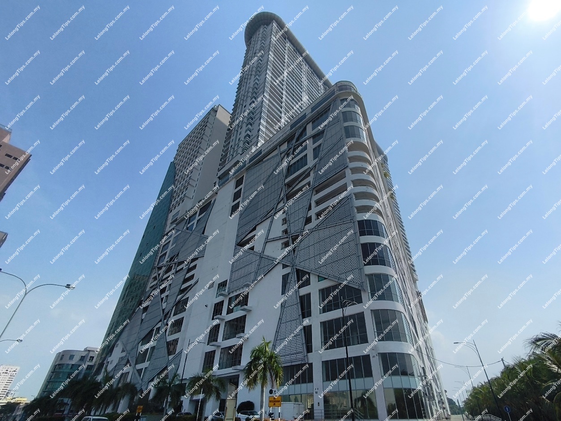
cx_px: 280
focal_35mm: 15
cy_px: 210
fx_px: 243
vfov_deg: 81.8
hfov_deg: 98.2
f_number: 2.2
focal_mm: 1.65
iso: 50
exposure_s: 1/9804
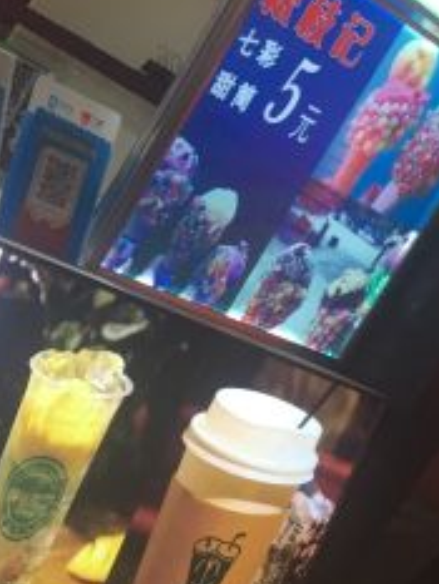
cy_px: 193
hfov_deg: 16.1
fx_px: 1470
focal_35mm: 87
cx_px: -134
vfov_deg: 22.4
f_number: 2.2
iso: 25
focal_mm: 4.15
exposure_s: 1/33
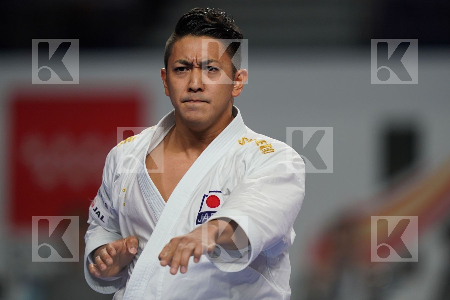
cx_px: 225
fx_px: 7499
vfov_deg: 2.3
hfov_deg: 3.4
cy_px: 150
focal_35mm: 600
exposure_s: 1/400
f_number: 2.8
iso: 640
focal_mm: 400
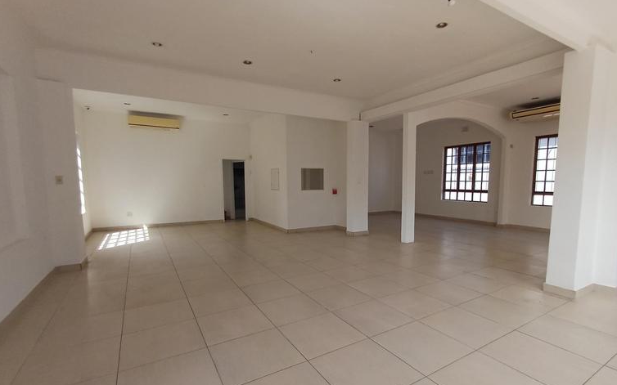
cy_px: 217
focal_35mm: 18
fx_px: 303
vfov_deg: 64.7
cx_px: 323
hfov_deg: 91.0
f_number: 2.2
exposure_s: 1/163
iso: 40
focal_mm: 1.64
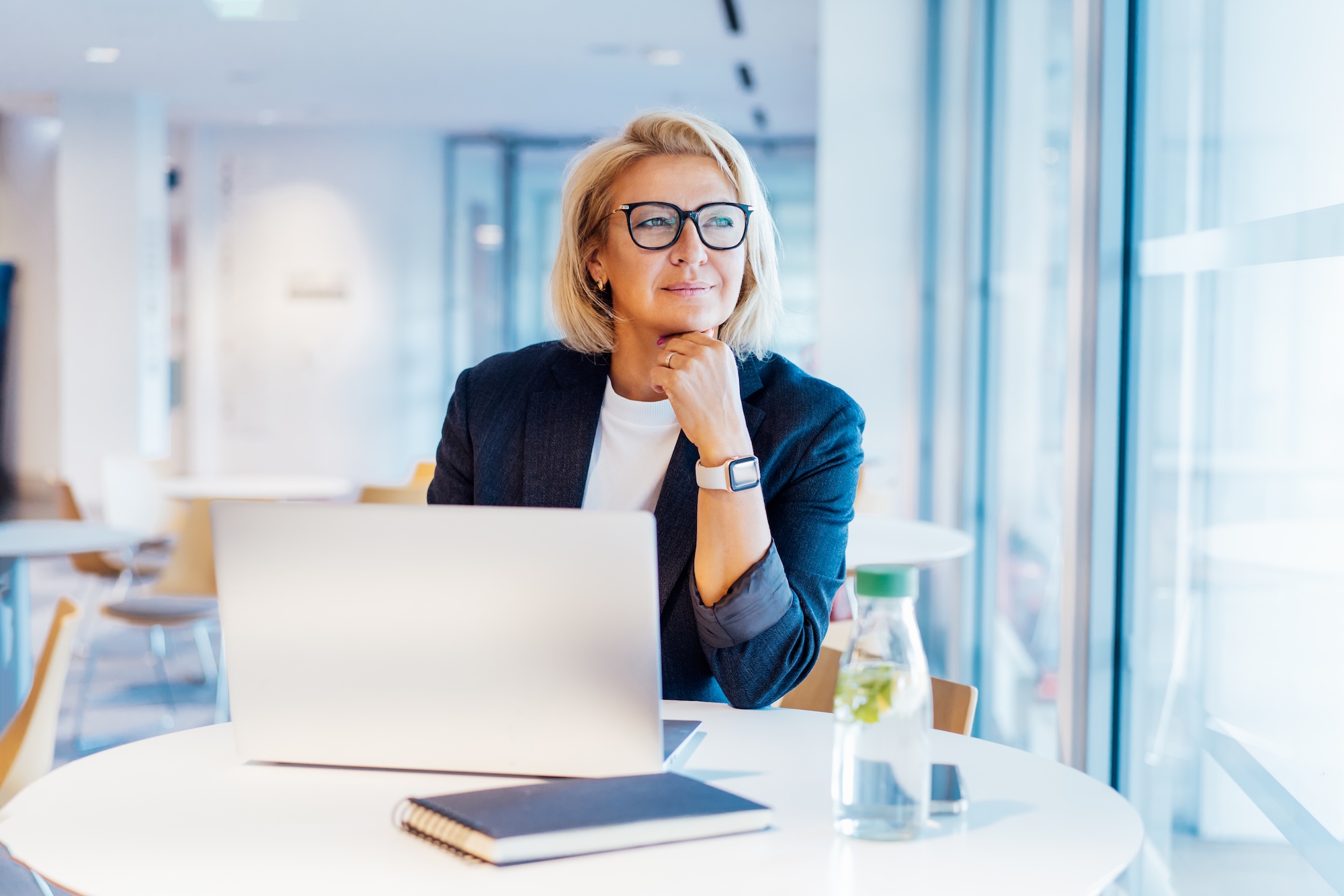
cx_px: 672
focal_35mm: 55
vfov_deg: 24.6
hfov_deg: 36.2
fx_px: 2053
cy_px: 448
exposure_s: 1/160
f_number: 2.5
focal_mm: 55
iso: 800
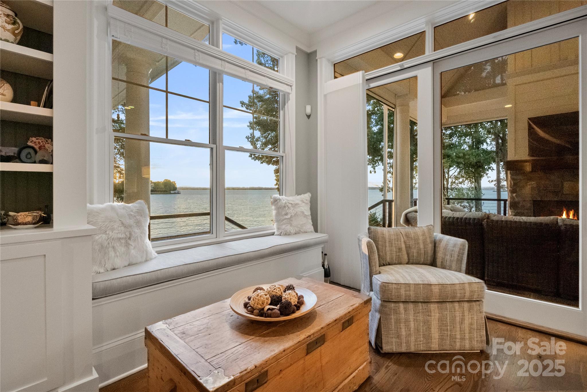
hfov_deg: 95.0
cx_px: 294
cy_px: 196
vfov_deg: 72.0
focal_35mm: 16
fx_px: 269
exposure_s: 1/30
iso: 8000
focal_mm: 11
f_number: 9
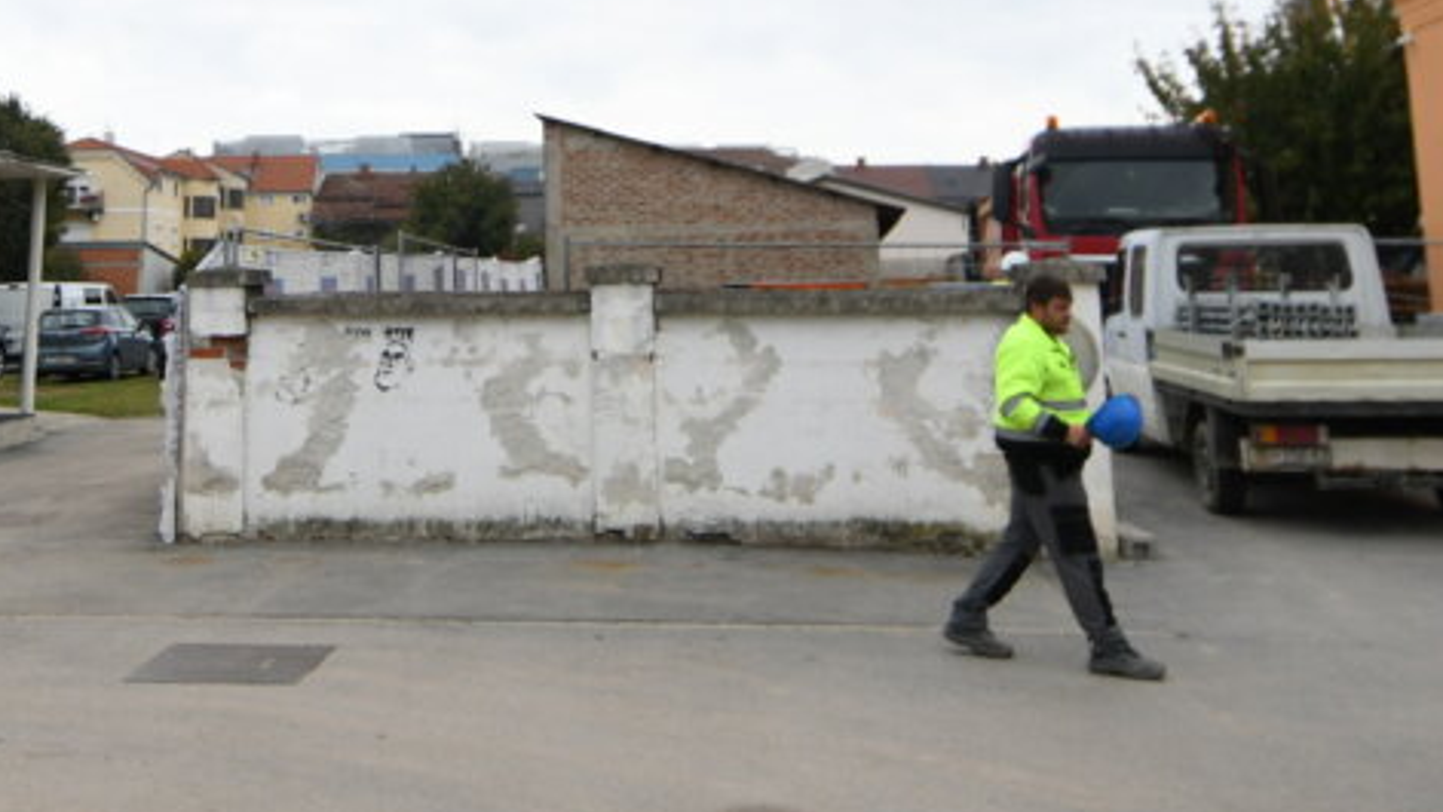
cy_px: 90
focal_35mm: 41
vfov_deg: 28.0
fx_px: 1569
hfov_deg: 47.7
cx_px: 374
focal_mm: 12
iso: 400
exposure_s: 1/800
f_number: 4
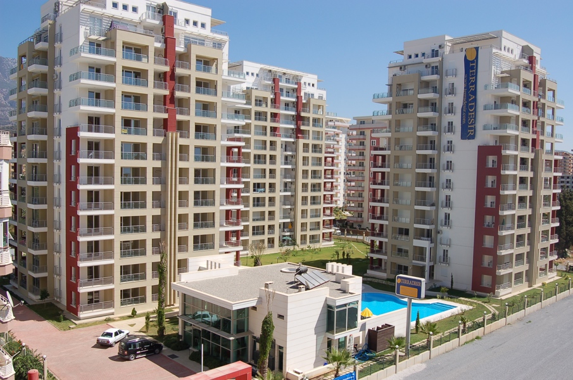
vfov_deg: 39.8
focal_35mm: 33
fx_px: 524
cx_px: 286
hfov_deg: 57.3
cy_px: 190
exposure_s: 1/320
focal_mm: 22
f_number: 10
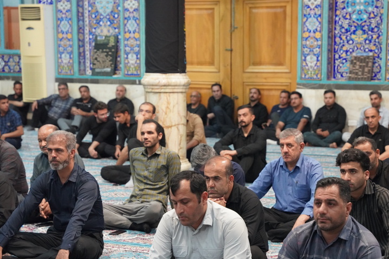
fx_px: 951
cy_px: 160
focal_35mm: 88
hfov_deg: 23.1
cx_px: 227
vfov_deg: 15.5
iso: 6400
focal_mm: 70
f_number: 4
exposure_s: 1/160
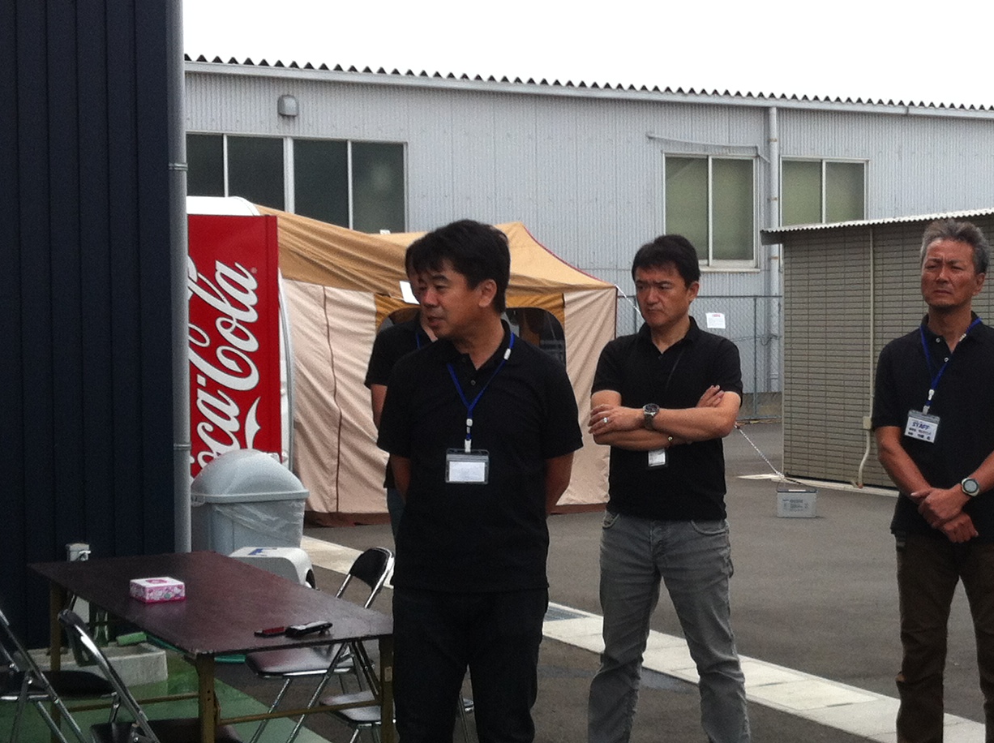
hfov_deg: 26.2
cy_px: 409
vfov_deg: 19.8
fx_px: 2122
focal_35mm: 74
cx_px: 674
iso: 80
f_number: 2.8
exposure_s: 1/838
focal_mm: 3.85
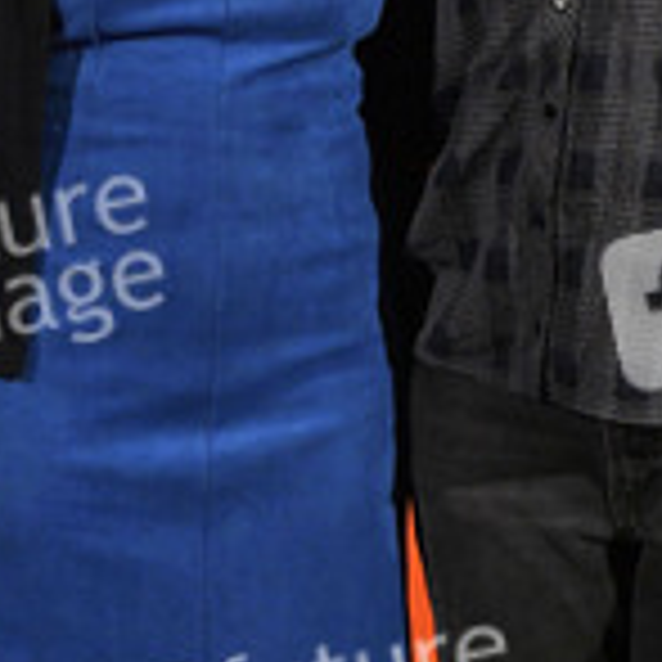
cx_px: 423
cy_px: 59
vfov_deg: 19.3
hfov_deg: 19.7
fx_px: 1904
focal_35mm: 88
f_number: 7.1
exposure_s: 1/160
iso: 2000
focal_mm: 38
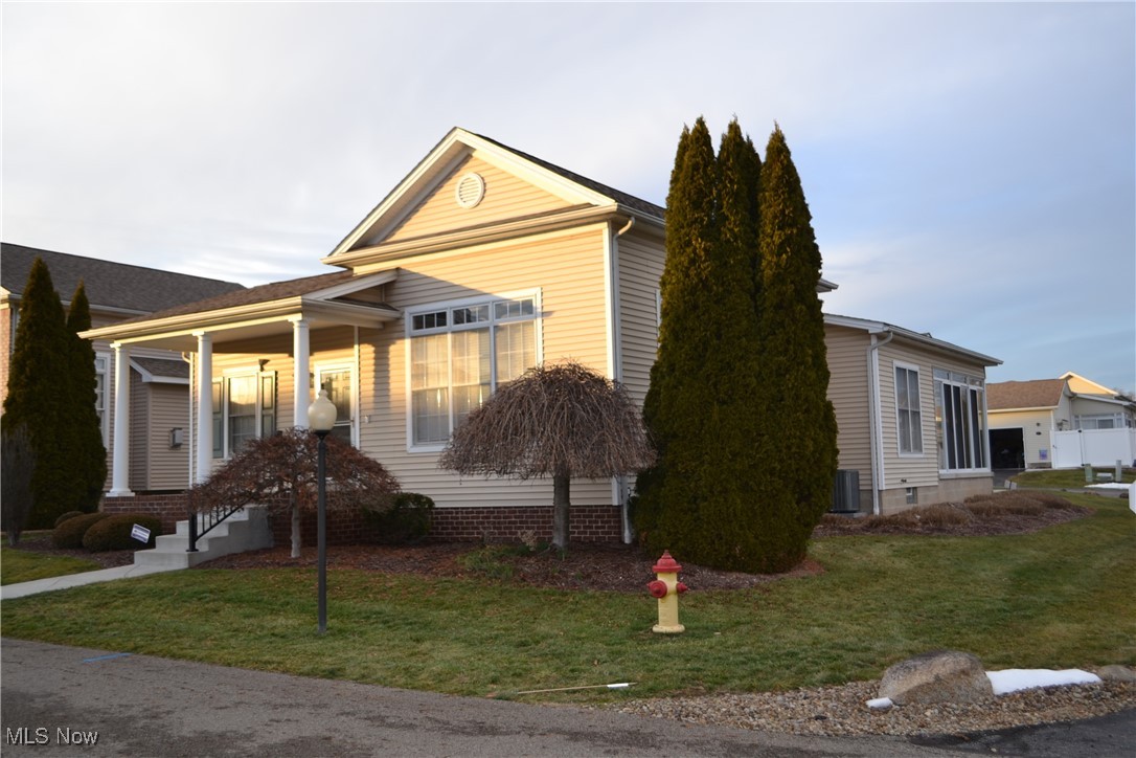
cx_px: 568
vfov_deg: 40.0
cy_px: 379
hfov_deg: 57.2
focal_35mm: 33
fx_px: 1041
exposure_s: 1/125
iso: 125
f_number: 4
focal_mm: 22
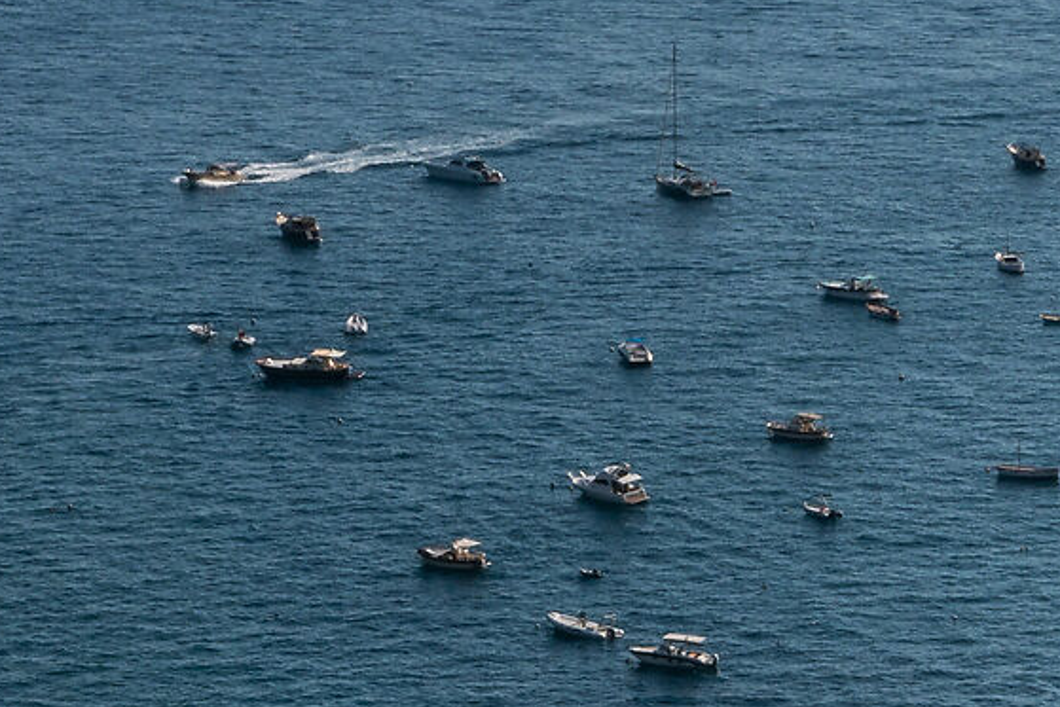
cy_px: -406
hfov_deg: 9.9
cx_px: 1172
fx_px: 6067
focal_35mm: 206
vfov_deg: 6.6
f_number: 16
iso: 100
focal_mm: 32
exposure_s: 1/160
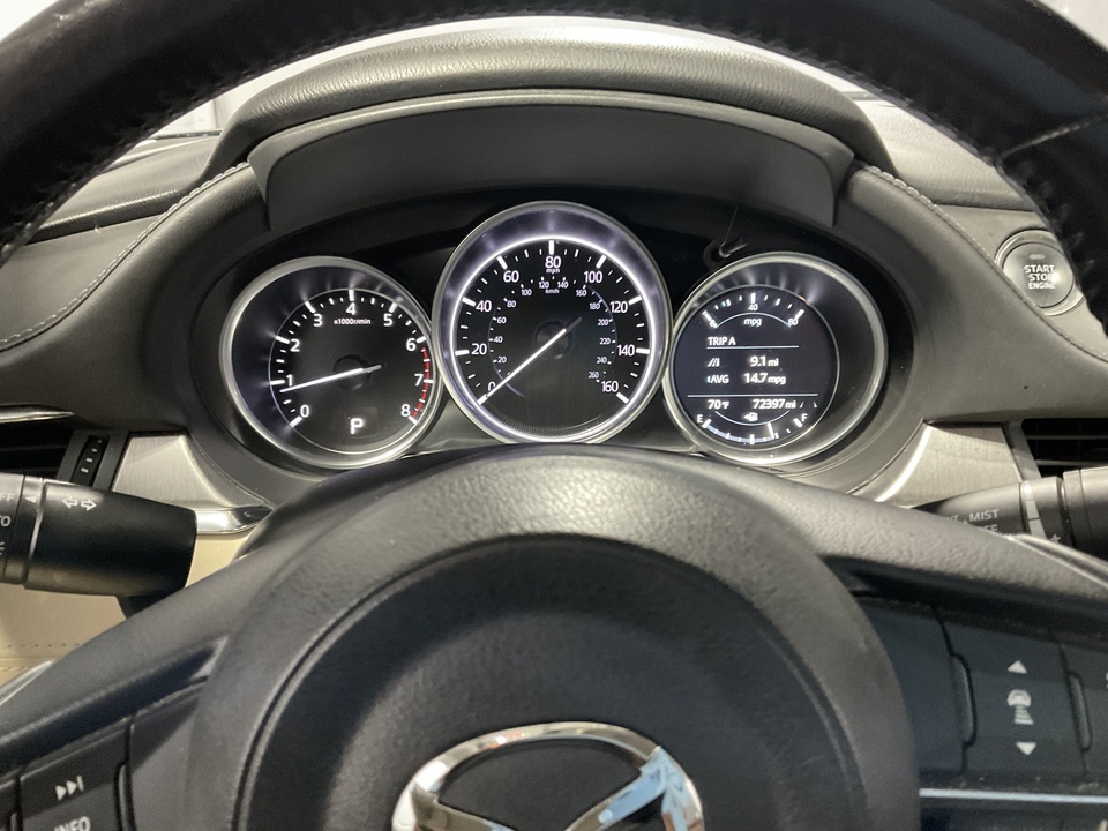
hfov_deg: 61.7
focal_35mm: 29
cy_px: 416
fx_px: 928
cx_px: 554
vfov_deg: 48.2
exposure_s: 1/30
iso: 320
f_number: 1.8
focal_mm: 3
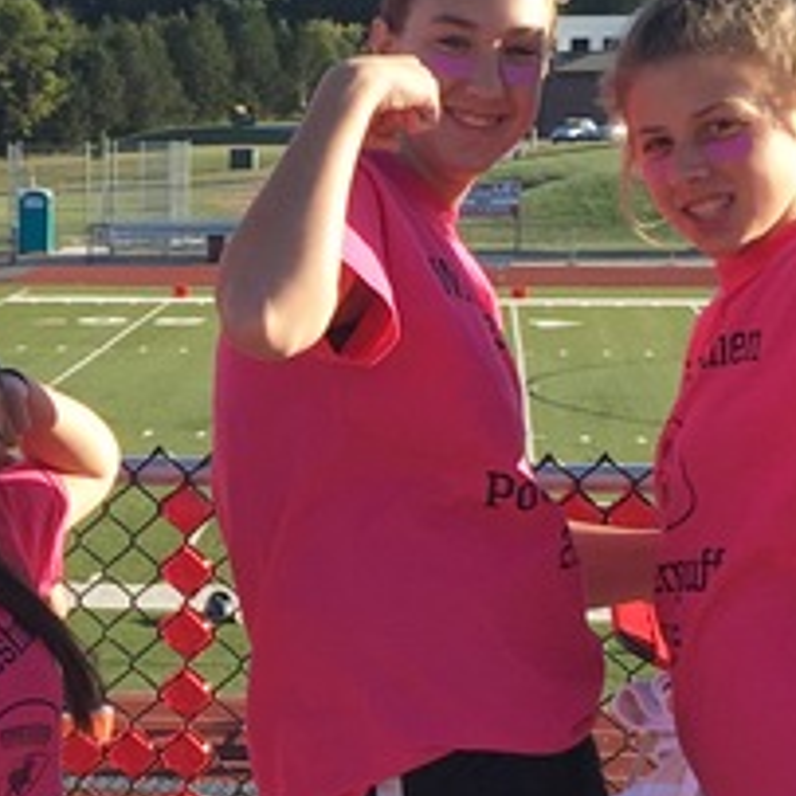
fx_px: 3148
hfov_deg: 14.0
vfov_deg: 14.4
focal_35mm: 121
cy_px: 588
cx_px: -149
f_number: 2.2
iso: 25
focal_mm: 4.15
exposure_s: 1/785
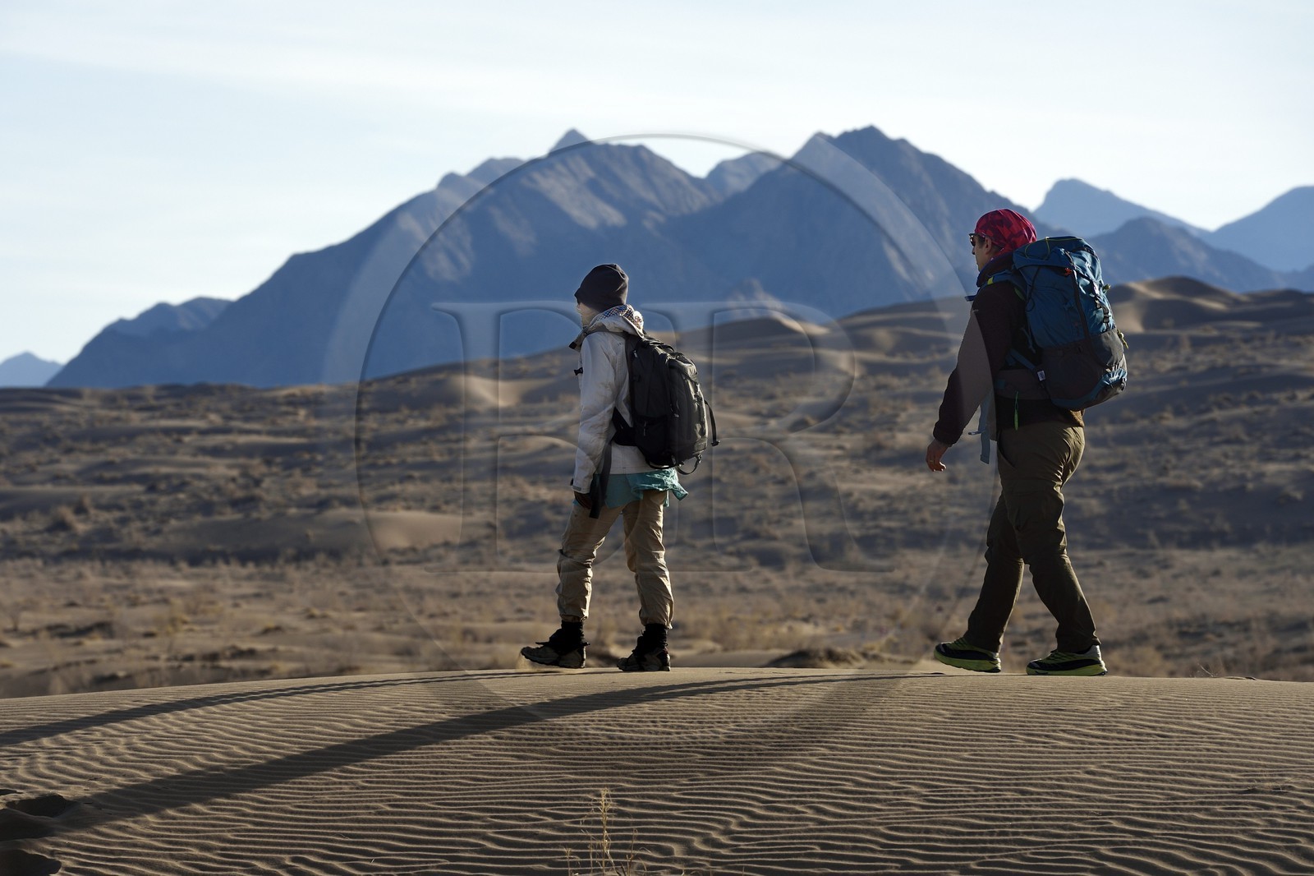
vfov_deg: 6.9
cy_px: 438
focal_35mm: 200
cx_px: 657
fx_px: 7298
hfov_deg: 10.3
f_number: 10
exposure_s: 1/320
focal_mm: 200
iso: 200
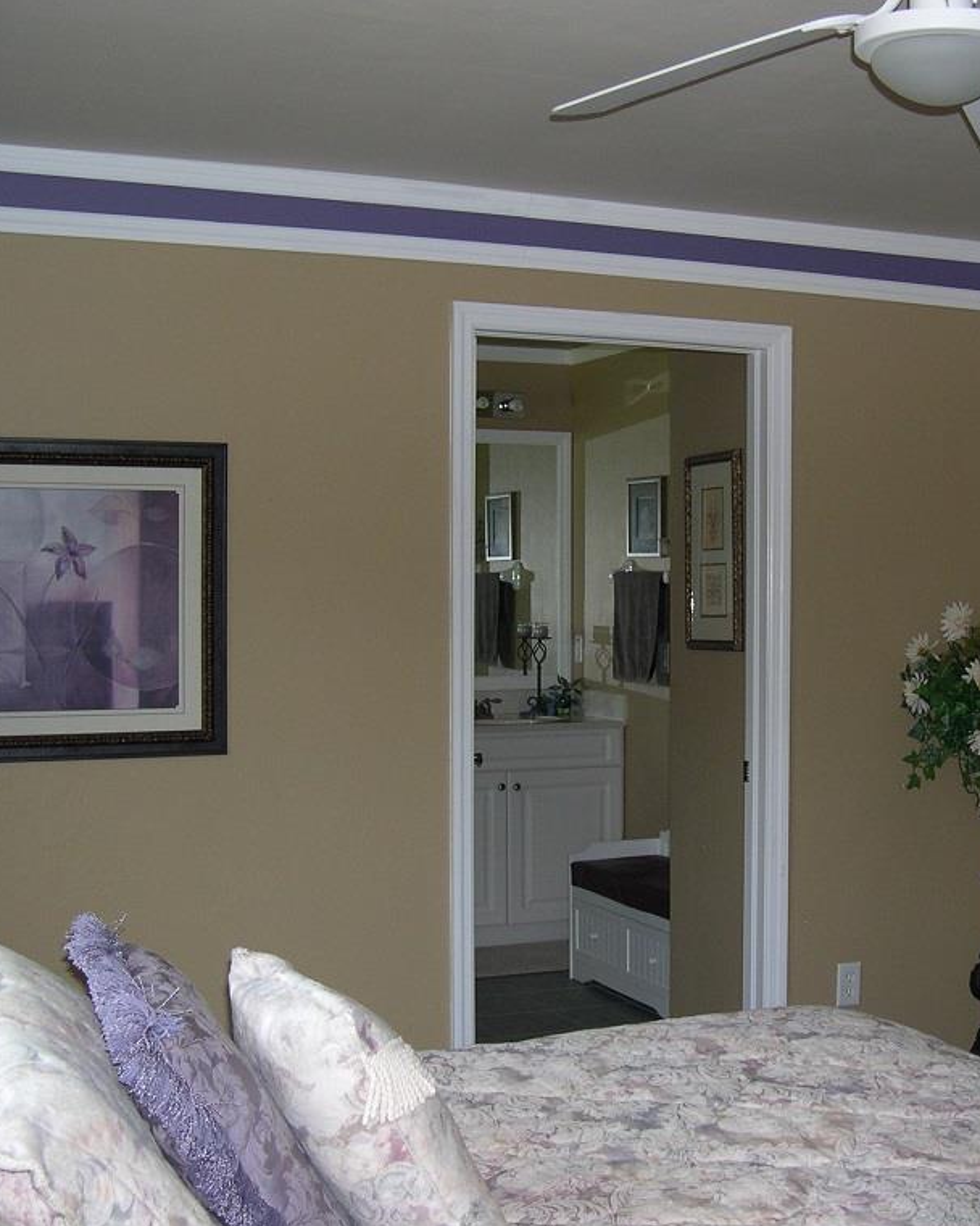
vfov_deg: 37.3
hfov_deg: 29.9
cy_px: 613
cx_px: 685
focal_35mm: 50
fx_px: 1813
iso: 126
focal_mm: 8
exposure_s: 1/60
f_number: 2.8
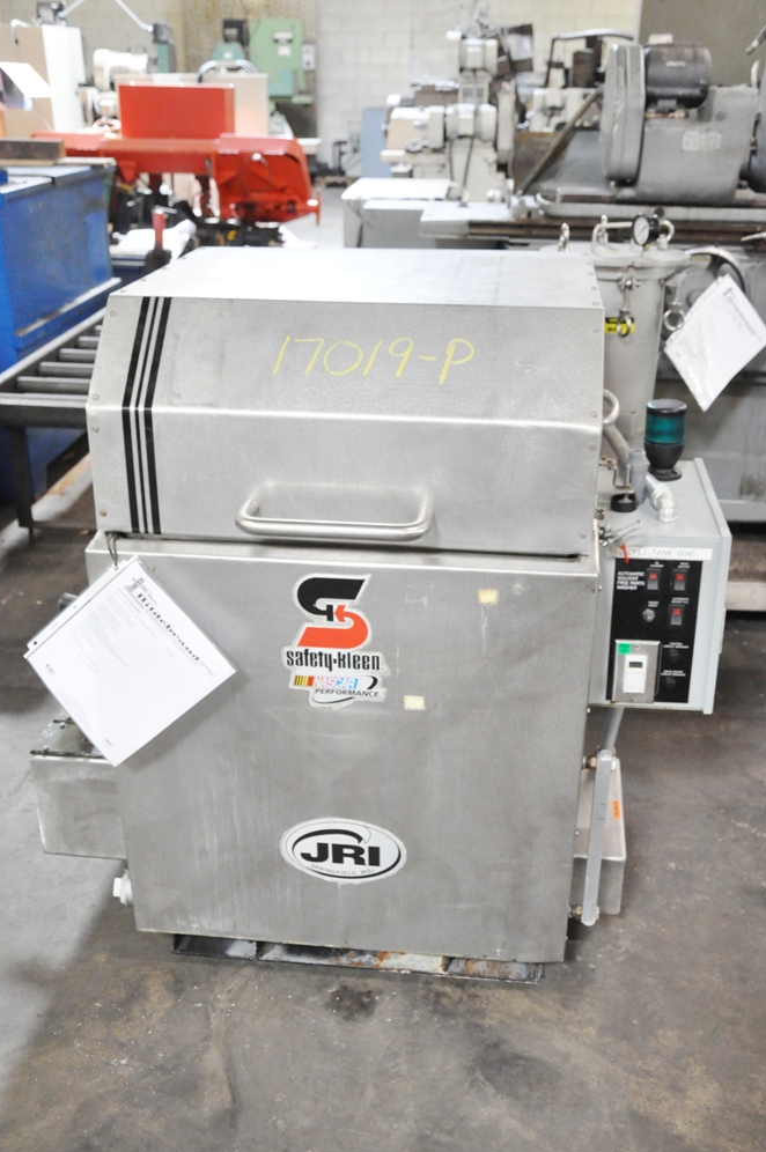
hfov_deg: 35.9
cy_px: 583
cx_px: 384
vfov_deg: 51.9
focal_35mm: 37
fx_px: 1183
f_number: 3.8
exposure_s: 1/30
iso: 3200
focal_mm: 24
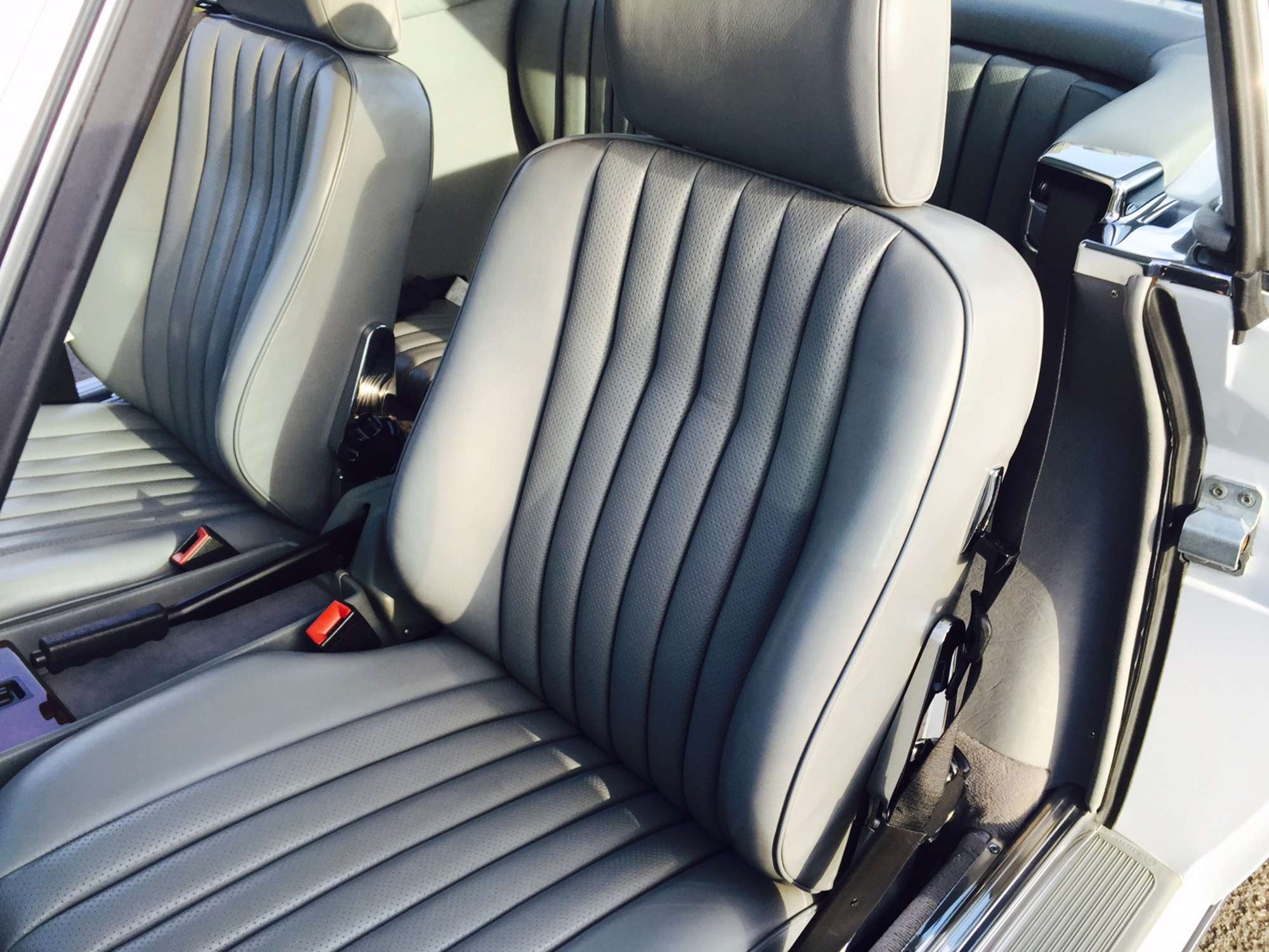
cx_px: 634
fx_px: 1063
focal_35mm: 29
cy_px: 476
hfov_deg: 61.7
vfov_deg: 48.2
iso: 32
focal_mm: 4.15
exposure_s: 1/252
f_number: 2.2
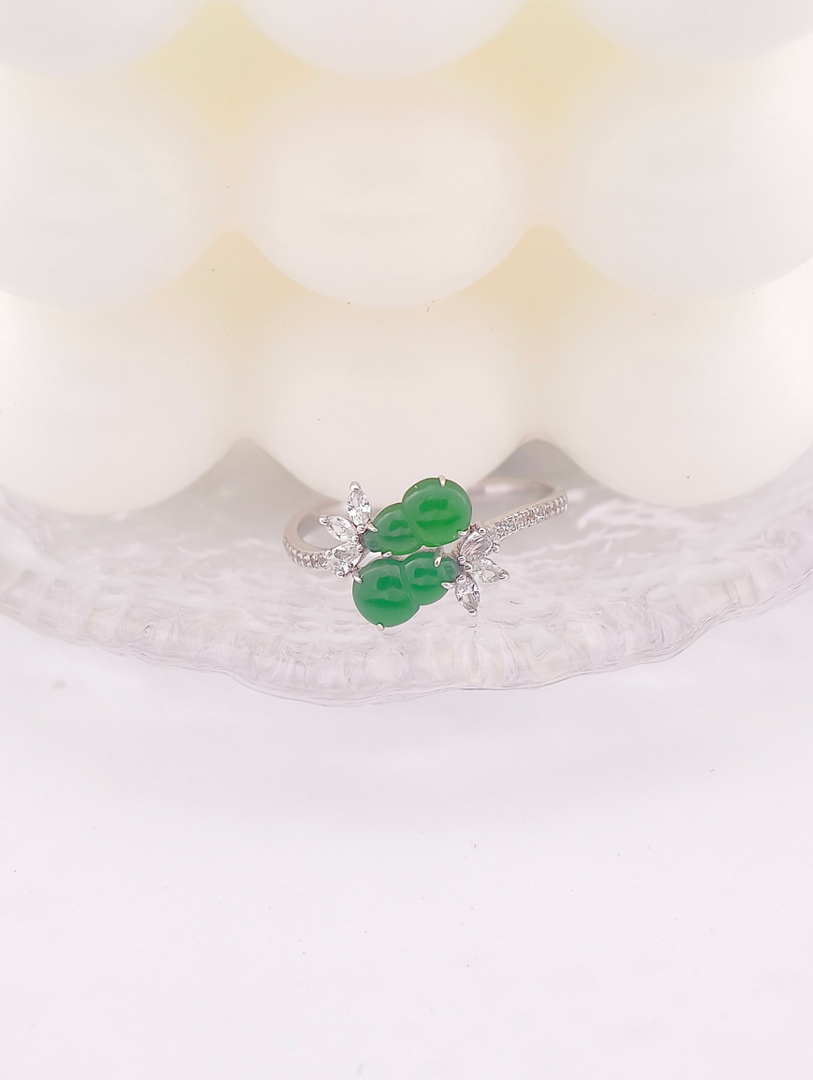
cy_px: 540
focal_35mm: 140
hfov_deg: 10.6
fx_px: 4374
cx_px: 406
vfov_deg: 14.1
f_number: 2.67
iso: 125
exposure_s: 1/200
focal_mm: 22.48
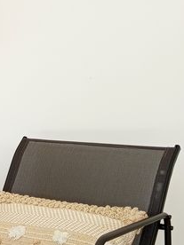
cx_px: -126
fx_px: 617
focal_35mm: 87
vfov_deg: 22.4
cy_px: 158
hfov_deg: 15.1
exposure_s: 1/100
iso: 106
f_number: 1.7
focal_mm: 5.24
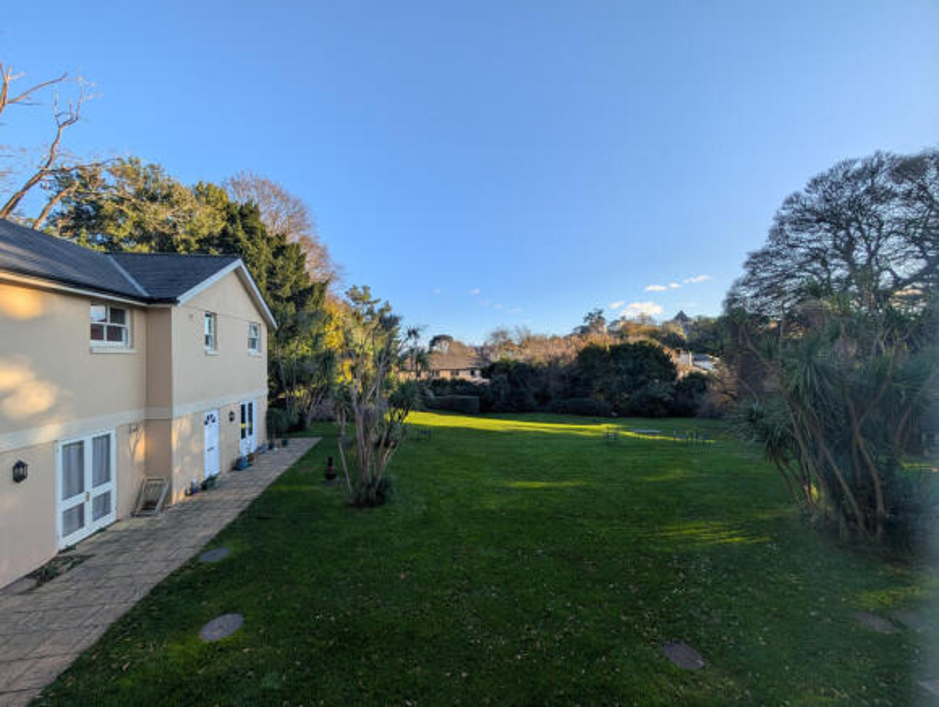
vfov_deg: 94.7
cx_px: 470
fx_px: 326
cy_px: 354
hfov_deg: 110.4
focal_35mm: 12
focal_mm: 2.02
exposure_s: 1/1362
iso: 53
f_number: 1.7
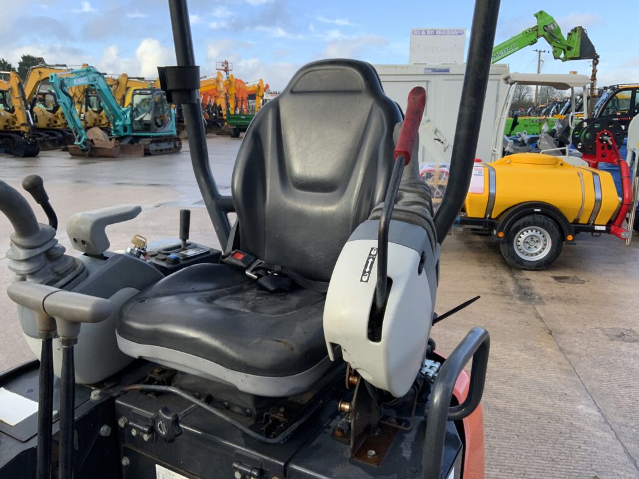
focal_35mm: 29
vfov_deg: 48.2
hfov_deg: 61.7
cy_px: 240
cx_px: 320
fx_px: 535
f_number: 1.8
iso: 16
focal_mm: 3
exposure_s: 1/375
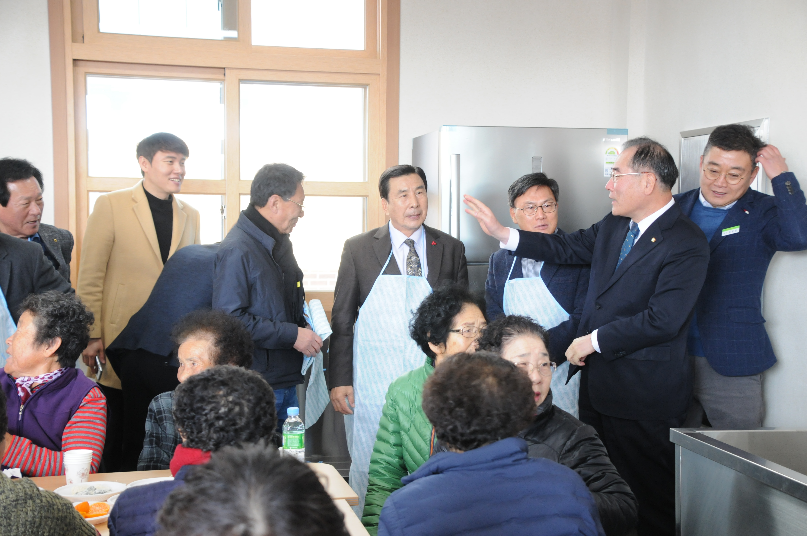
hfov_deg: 35.1
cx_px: 404
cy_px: 268
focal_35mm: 57
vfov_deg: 23.7
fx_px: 1276
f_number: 5
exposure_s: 1/100
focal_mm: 38
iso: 800
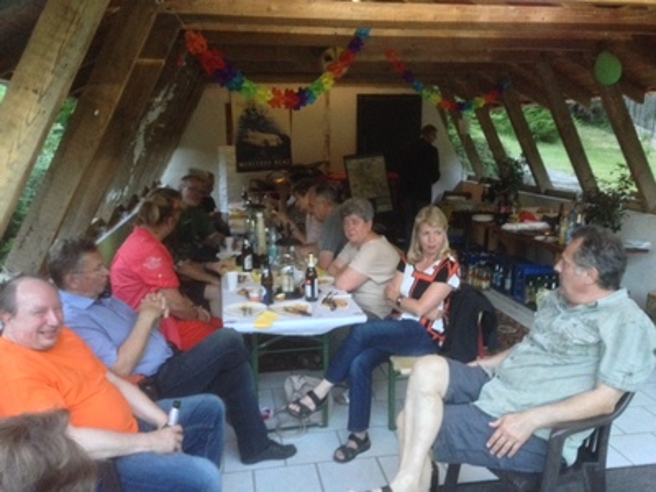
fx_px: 625
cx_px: 328
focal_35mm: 33
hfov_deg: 55.4
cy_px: 246
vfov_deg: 42.9
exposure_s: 1/15
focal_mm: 4.12
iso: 500
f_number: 2.4
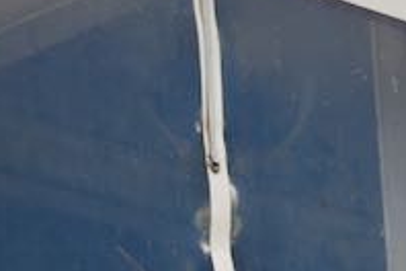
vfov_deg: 1.8
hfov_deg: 2.7
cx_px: 625
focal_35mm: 768
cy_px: -156
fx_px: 8661
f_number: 8
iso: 100
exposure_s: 1/320
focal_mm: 92
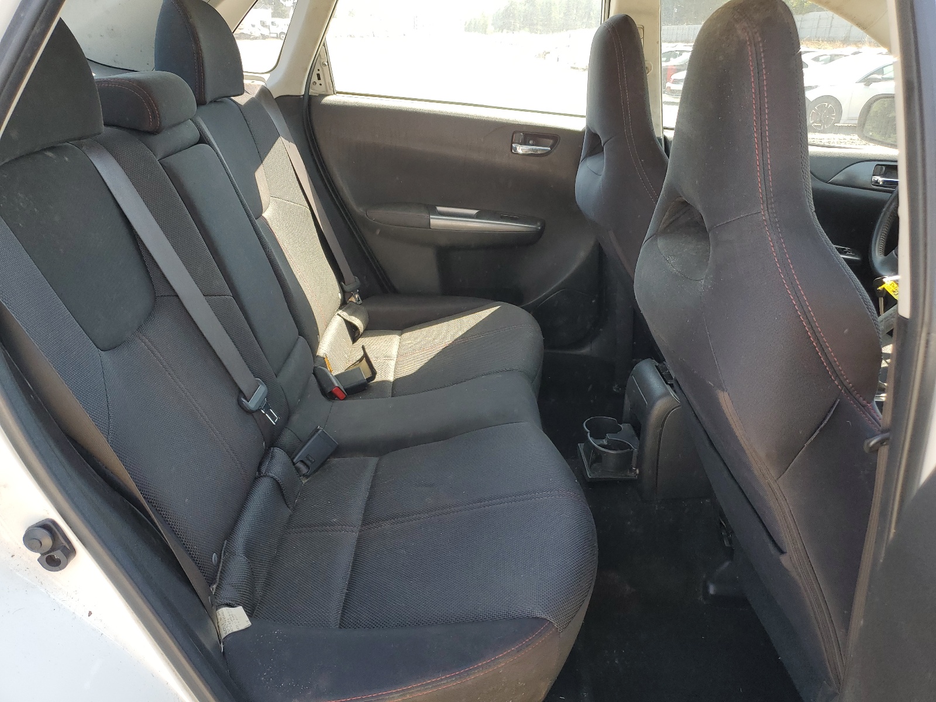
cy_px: 351
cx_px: 468
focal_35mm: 26
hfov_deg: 67.3
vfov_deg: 53.1
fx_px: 703
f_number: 1.5
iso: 50
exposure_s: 1/204
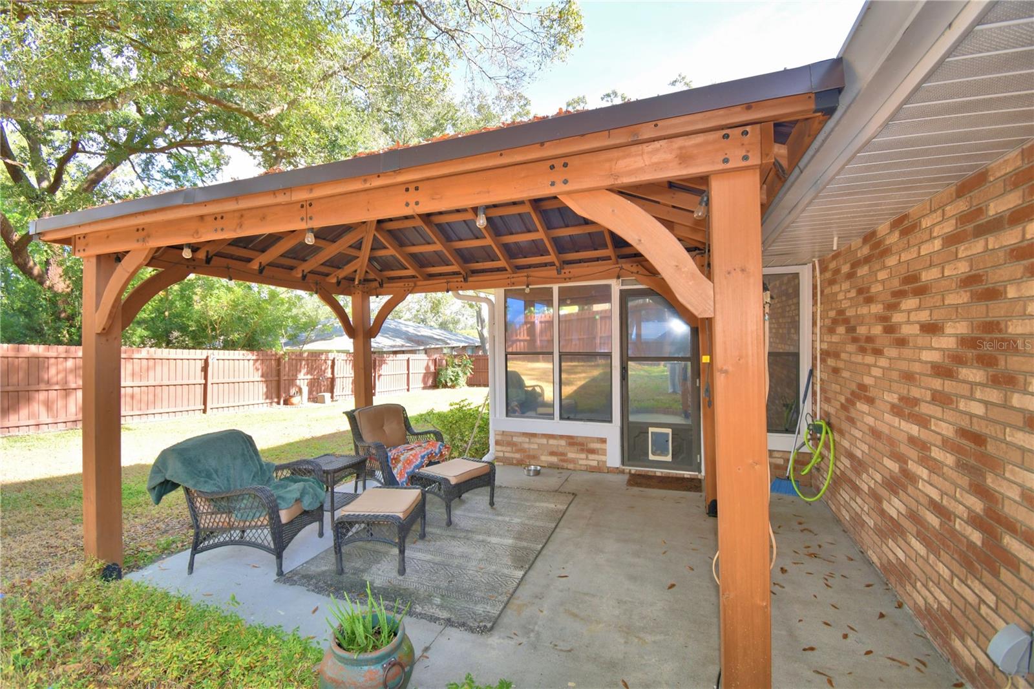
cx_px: 517
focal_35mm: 15
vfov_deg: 77.3
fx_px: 431
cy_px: 344
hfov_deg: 100.4
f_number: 4.5
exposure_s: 1/80
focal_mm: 10
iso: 100
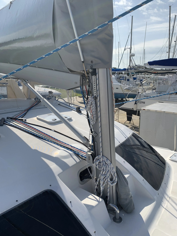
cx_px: 94
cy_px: 121
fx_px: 191
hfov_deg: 49.7
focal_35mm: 28
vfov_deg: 63.4
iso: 25
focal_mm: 4.25
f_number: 1.8
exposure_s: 1/3401
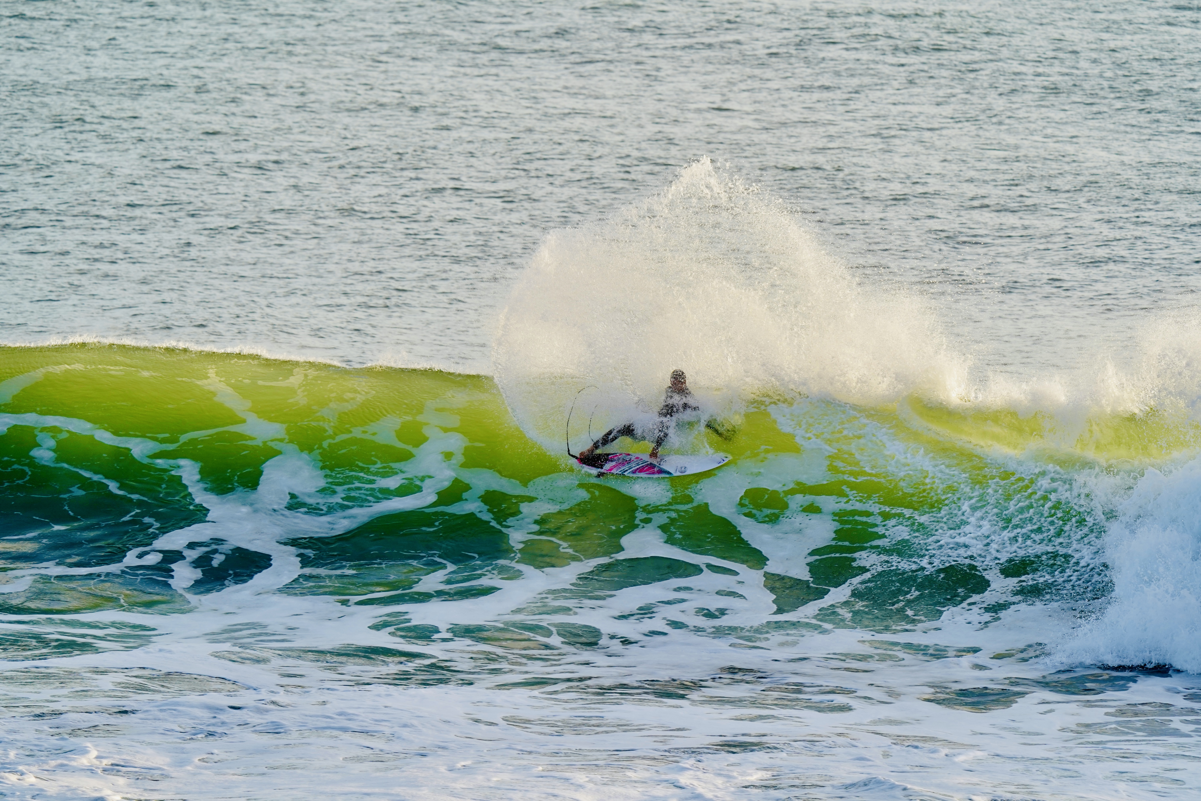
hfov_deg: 5.4
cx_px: 600
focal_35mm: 379
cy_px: 400
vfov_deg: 3.6
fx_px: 12643
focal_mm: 379
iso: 320
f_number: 6.3
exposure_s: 1/400
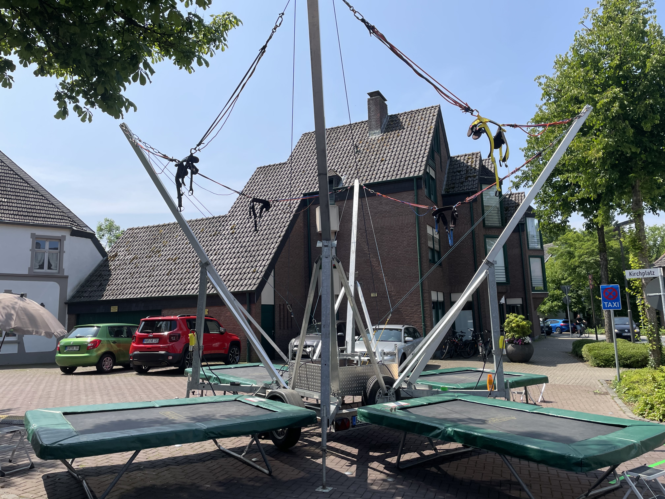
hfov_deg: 67.3
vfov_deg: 53.1
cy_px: 250
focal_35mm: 26
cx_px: 332
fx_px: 499
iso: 32
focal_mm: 4.2
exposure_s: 1/2959
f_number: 1.6
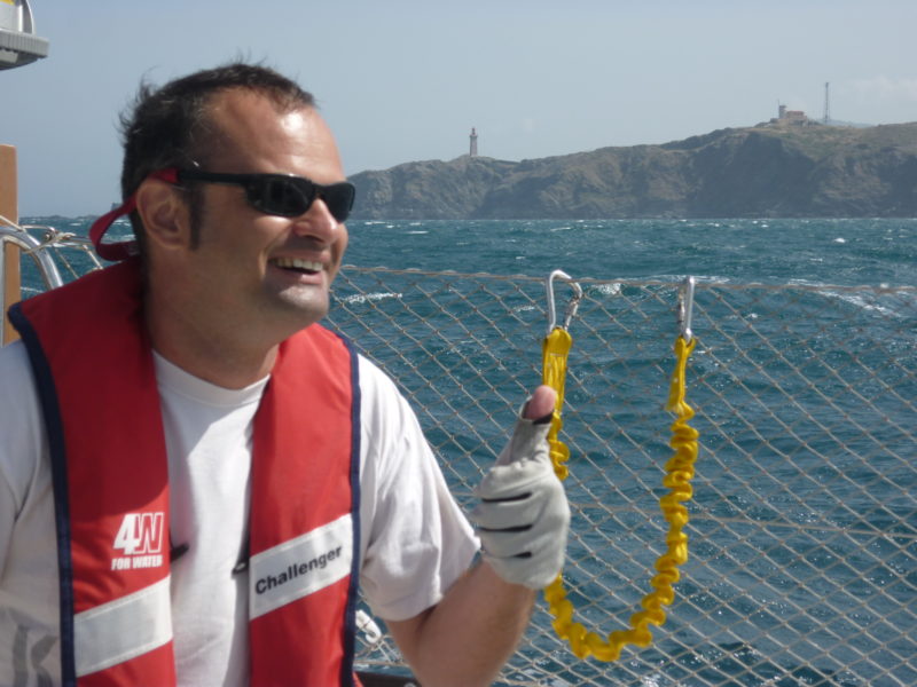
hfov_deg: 27.8
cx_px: 458
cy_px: 344
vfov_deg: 21.0
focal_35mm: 70
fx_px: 1854
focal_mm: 12.4
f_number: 4.1
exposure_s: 1/800
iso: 80
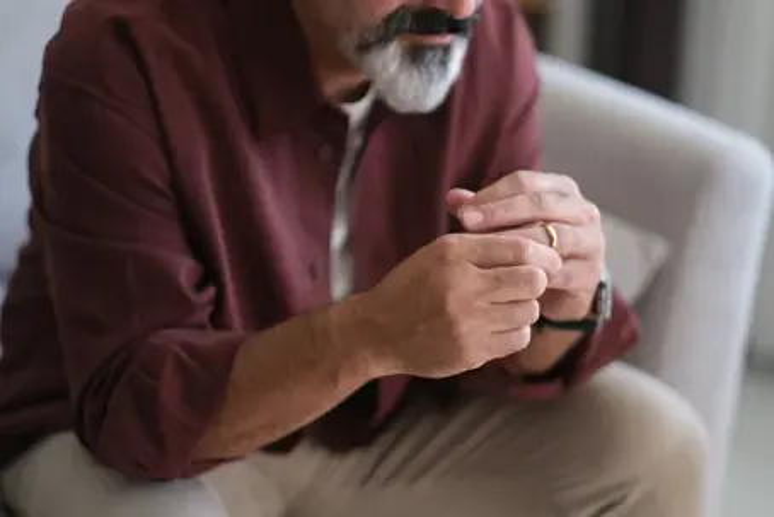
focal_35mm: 84
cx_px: 387
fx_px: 1806
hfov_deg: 24.2
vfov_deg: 16.3
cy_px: 258
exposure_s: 1/340
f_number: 1.2
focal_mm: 56
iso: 160
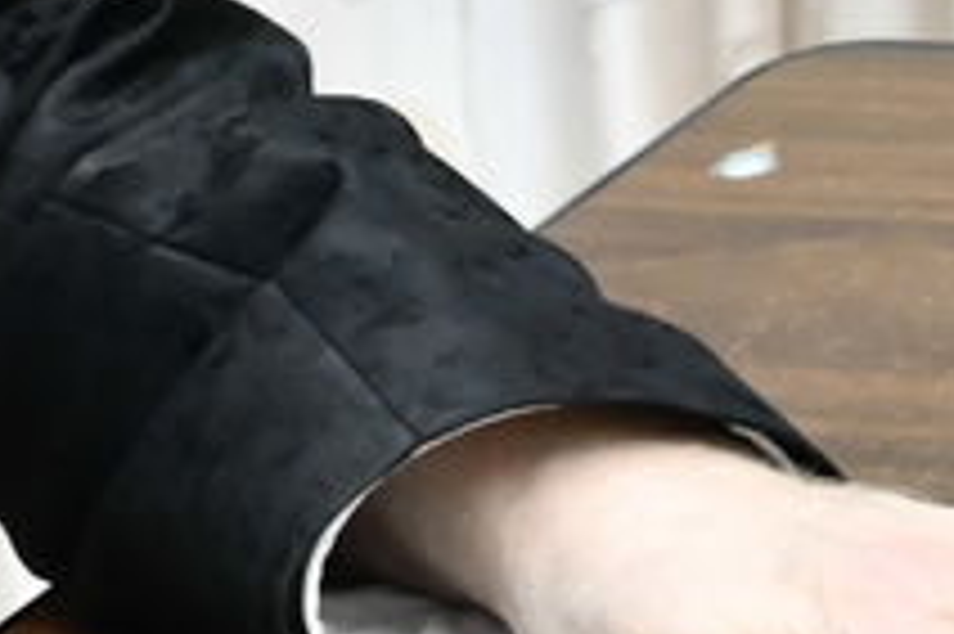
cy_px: -951
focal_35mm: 430
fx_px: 11386
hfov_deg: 4.7
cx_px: -994
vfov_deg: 3.2
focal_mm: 65
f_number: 5.6
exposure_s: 1/250
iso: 2500
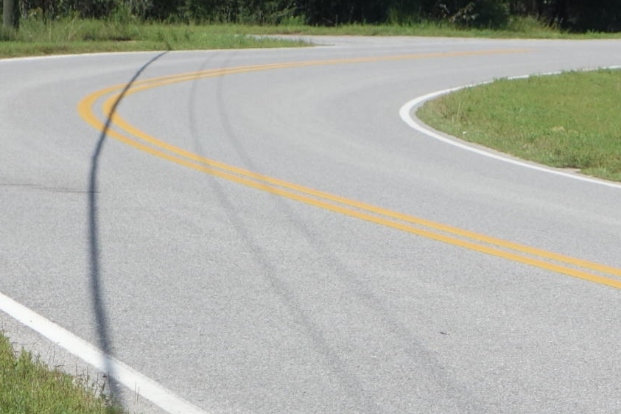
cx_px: 639
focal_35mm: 356
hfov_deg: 5.8
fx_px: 6141
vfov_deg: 3.9
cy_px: -19
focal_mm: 37.1
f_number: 5.6
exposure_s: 1/640
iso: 125
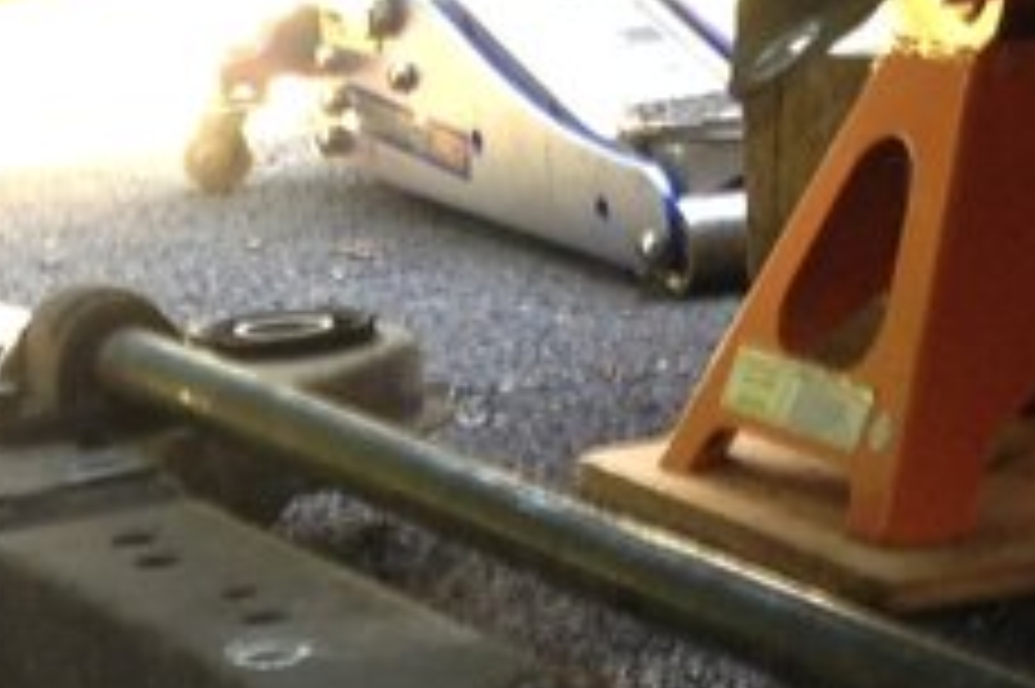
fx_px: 5142
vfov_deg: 7.6
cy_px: 895
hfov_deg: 11.3
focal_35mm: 179
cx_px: -212
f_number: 2.4
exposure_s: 1/20
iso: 80
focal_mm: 4.12
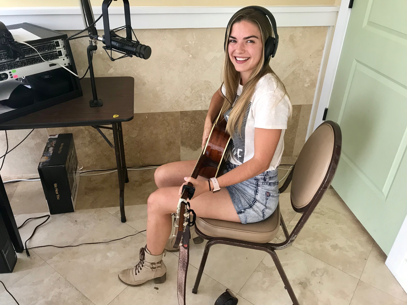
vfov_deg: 49.7
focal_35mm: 28
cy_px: 152
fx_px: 329
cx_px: 204
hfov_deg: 63.4
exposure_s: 1/20
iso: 40
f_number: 1.8
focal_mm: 3.99
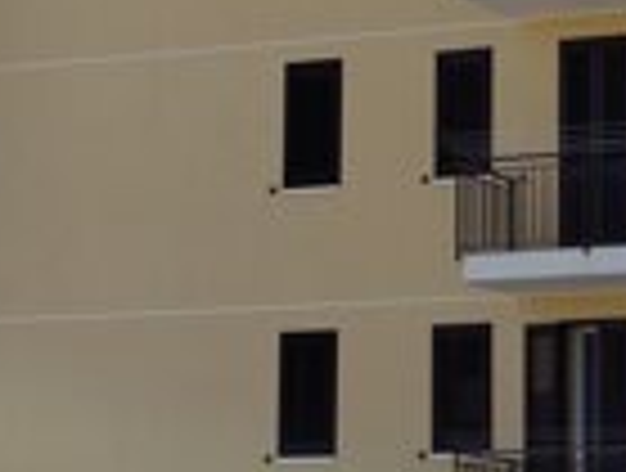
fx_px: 2919
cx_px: 450
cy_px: 148
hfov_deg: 12.2
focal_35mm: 161
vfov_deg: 9.3
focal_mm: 6.14
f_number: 1.65
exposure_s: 1/1508
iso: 50
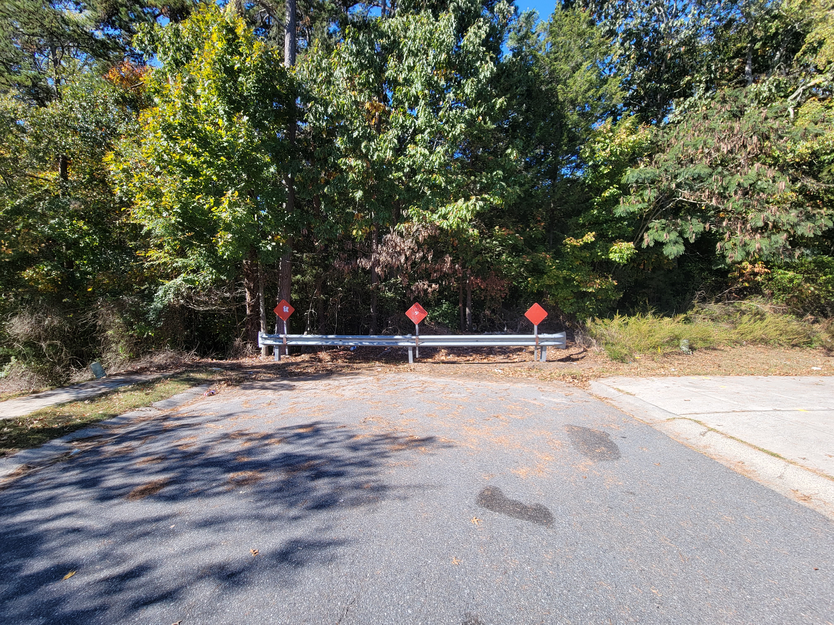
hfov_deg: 106.2
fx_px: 313
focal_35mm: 13
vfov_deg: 89.9
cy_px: 312
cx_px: 417
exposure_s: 1/578
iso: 50
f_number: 2.2
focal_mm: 2.2
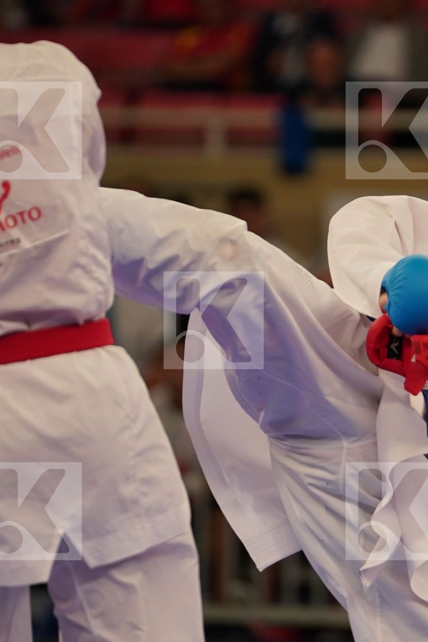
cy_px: 320
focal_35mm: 447
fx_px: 7973
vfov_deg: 4.6
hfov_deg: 3.1
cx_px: 396
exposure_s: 1/1000
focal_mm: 198
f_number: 2.8
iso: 1600
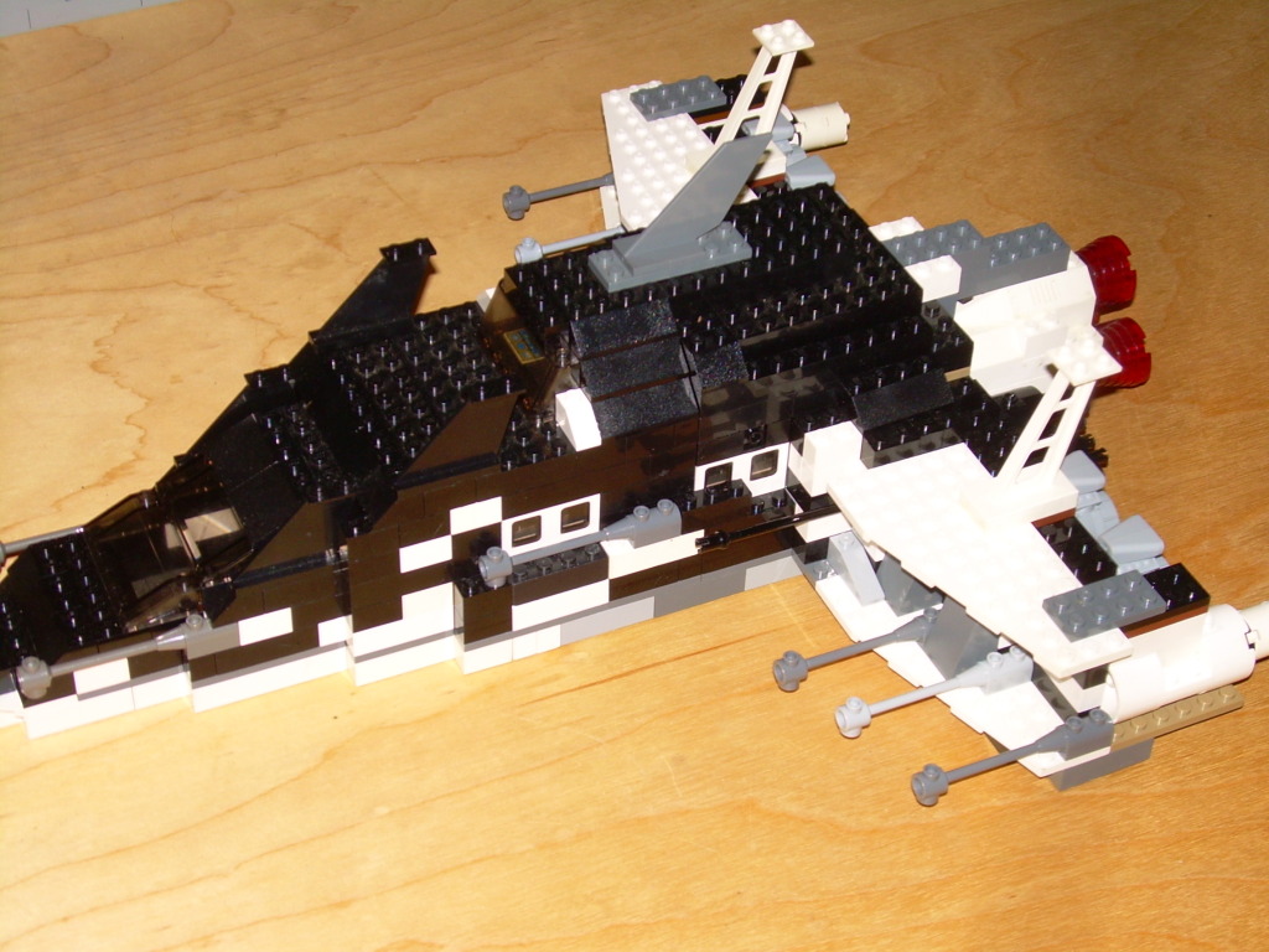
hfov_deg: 29.8
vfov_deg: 22.6
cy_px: 476
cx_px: 634
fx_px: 2383
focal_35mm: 65
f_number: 3.6
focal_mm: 11
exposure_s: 1/60
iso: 50
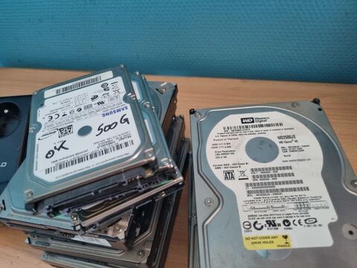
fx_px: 268
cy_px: 134
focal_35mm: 26
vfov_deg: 53.1
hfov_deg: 67.3
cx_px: 178
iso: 640
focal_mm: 5.4
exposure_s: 1/25
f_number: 1.8
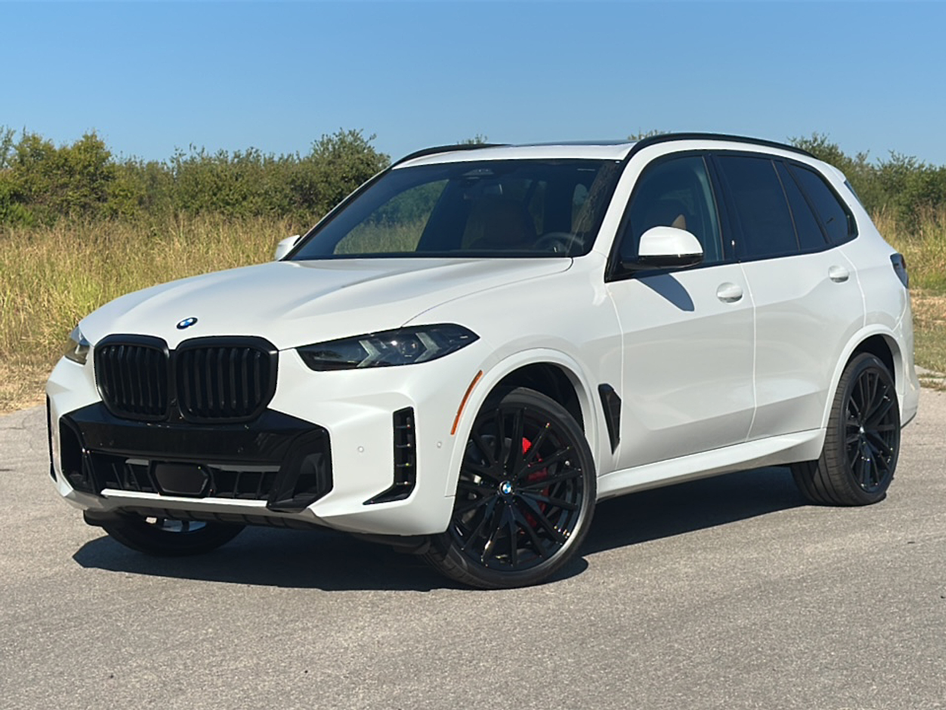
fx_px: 1694
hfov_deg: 31.2
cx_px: 473
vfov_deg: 23.7
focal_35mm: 62
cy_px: 355
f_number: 1.78
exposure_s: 1/7752
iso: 64
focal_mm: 6.86
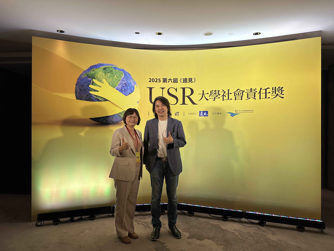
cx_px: 167
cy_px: 126
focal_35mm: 24
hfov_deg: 71.6
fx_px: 232
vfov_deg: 56.8
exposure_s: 1/570
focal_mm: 6.86
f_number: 1.78
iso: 80
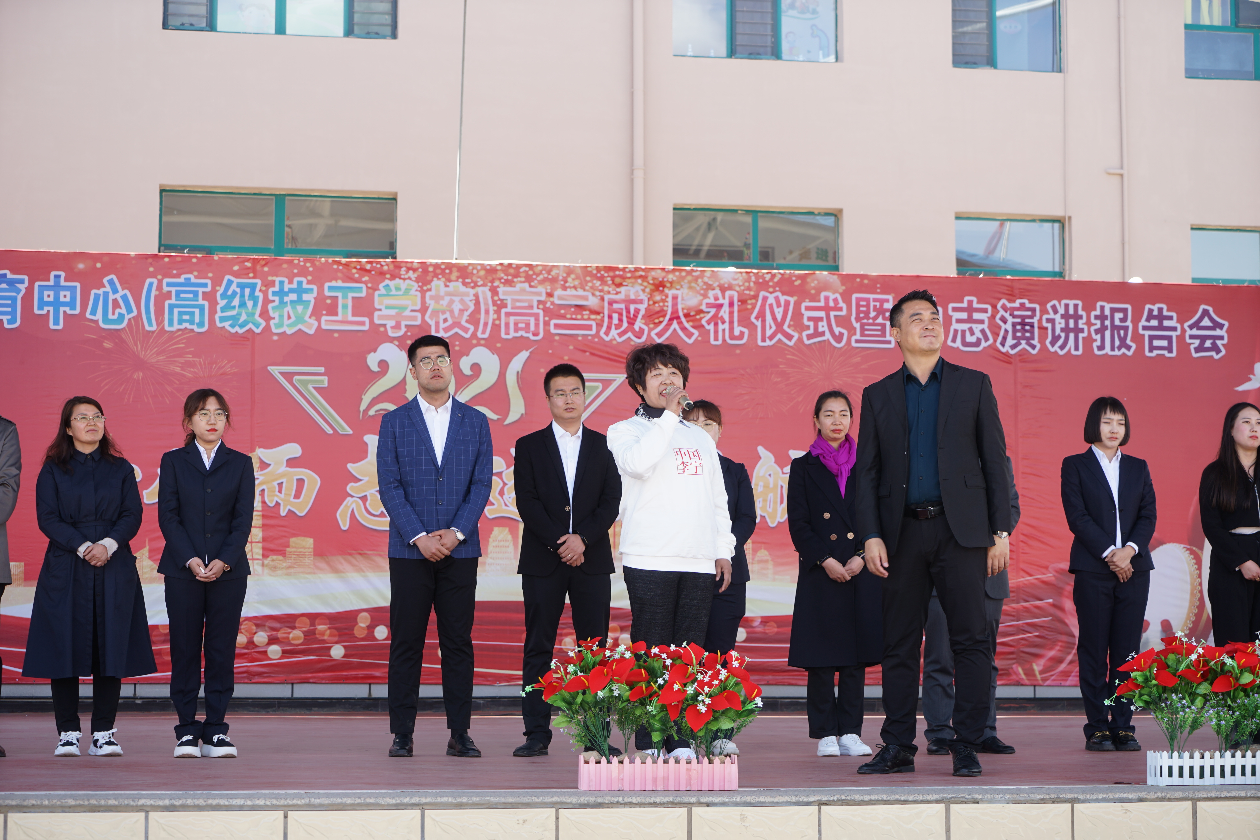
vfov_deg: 19.5
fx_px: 2450
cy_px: 420
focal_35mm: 70
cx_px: 630
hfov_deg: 28.8
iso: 100
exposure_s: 1/100
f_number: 5.6
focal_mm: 70
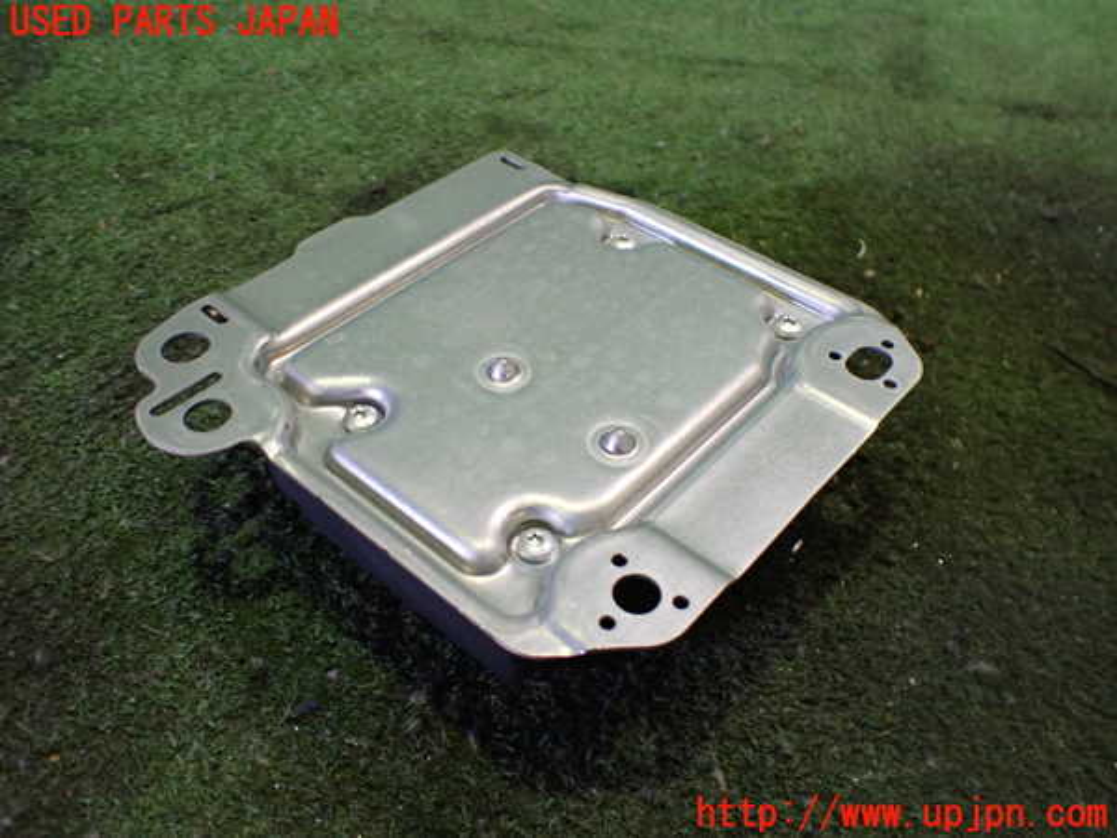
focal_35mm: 30
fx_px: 968
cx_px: 558
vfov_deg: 46.8
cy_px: 419
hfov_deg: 60.0
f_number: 2.3
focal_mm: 5.4
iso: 800
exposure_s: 1/80
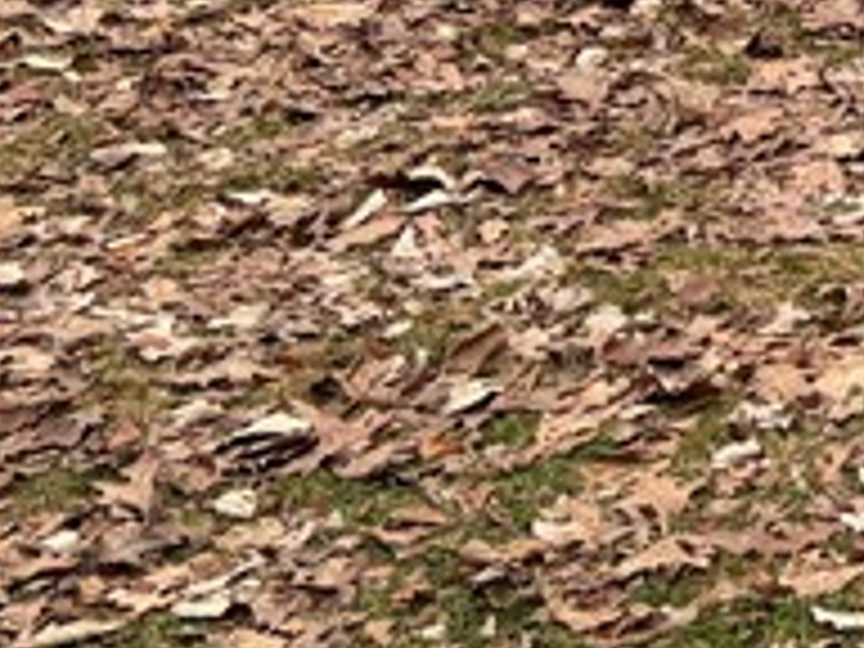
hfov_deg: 12.6
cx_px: 1665
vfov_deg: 9.8
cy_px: -747
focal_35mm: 139
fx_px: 3469
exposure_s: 1/121
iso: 64
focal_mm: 5.96
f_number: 1.6
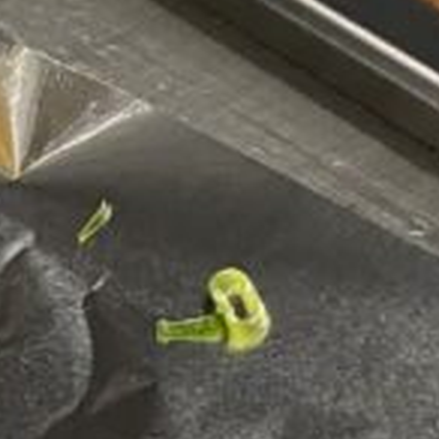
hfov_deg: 7.8
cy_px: 743
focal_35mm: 201
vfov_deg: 8.4
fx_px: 2884
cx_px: -746
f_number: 1.8
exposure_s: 1/60
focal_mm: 4.25
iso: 160
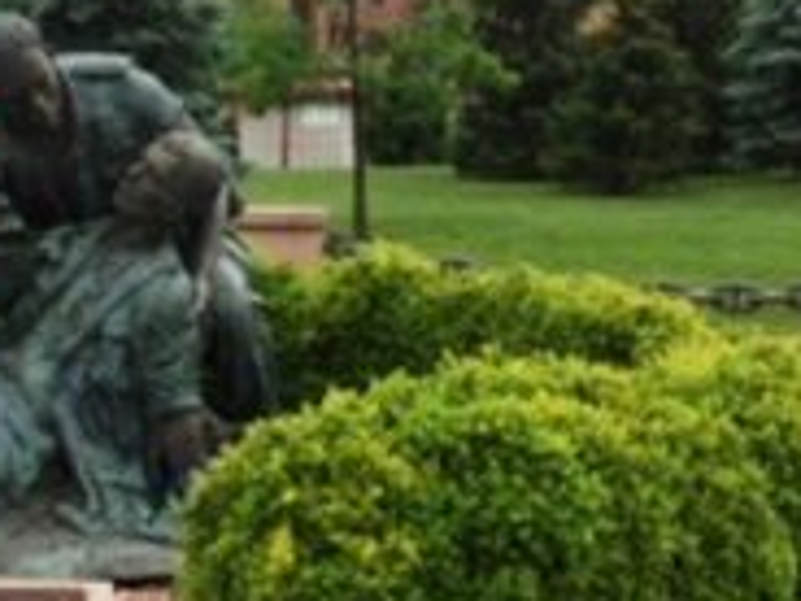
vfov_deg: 14.6
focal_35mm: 101
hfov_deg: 19.1
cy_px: 370
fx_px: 2337
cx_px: 61
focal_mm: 3.3
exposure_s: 1/791
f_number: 2.4
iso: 25
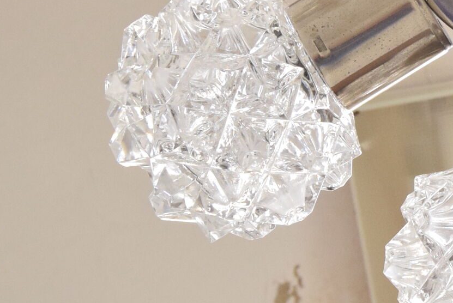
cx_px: 523
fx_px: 2041
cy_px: -28
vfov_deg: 8.4
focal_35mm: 162
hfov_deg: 12.4
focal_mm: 30
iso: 1600
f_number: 7.1
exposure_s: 1/200
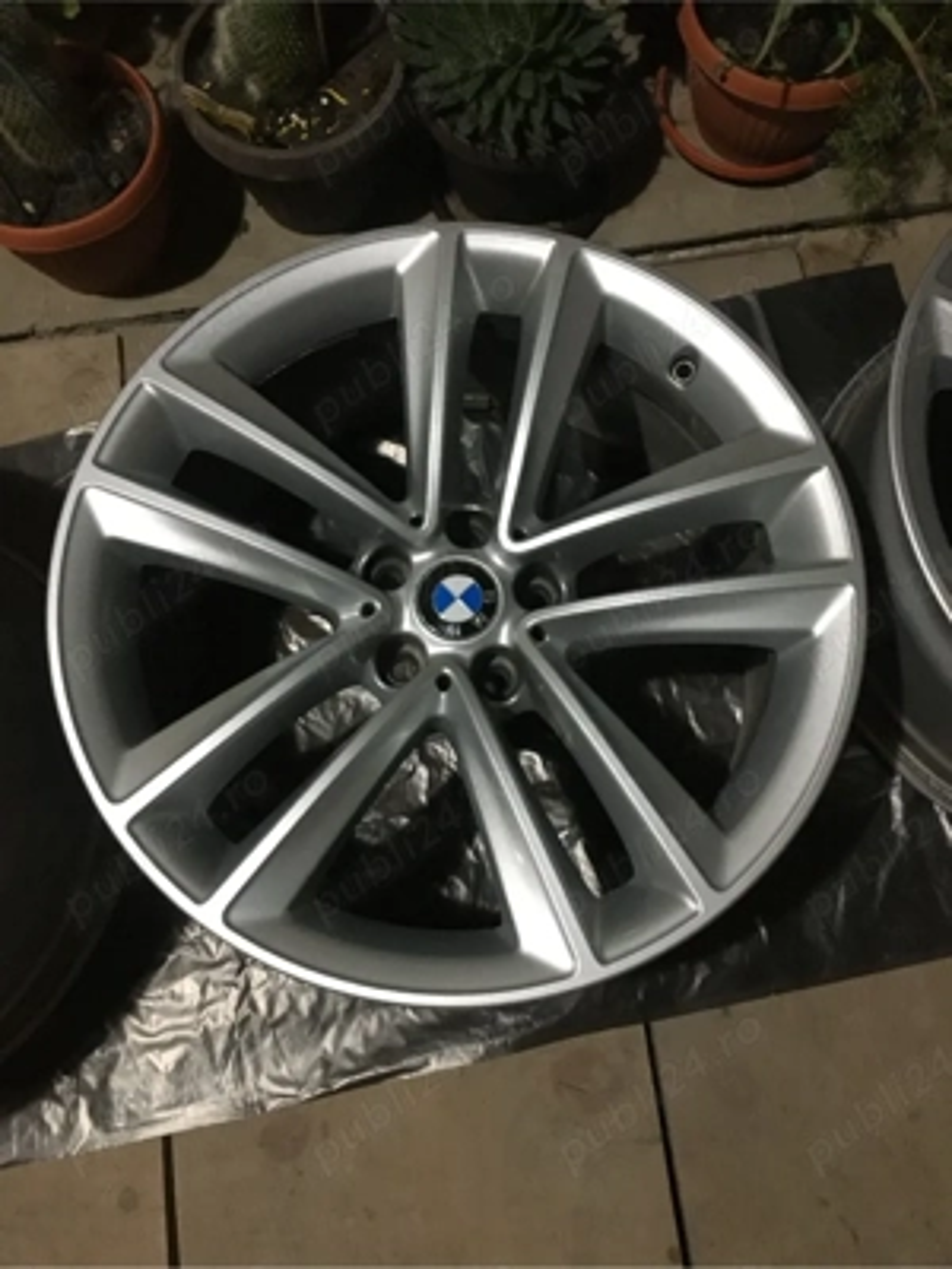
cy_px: 634
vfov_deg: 61.7
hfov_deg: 48.2
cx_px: 476
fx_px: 1063
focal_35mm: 29
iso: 250
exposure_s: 1/17
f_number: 2.2
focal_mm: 4.15
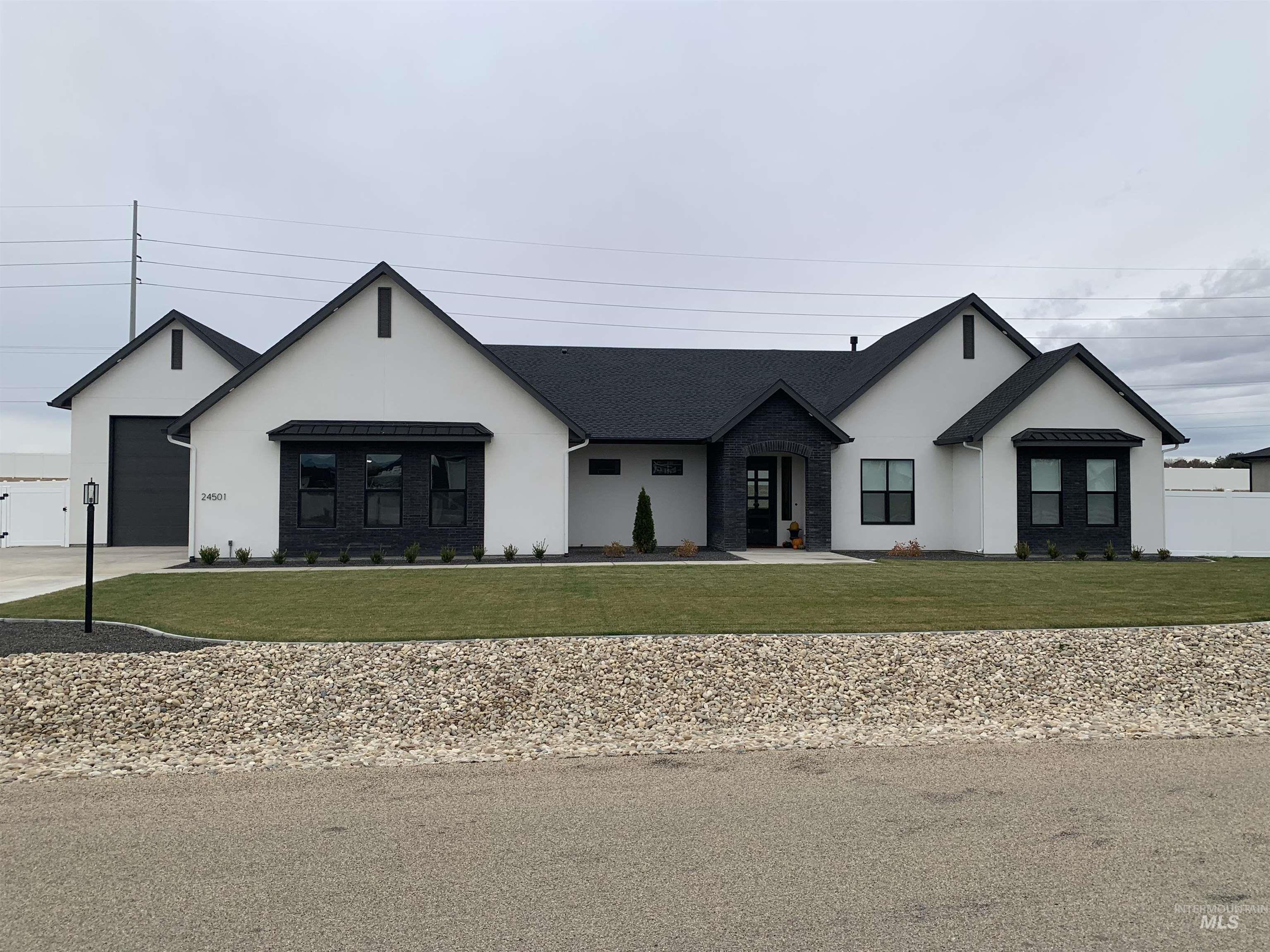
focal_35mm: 26
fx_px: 954
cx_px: 635
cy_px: 476
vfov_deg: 53.1
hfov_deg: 67.3
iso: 25
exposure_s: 1/1718
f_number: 1.8
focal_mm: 4.25
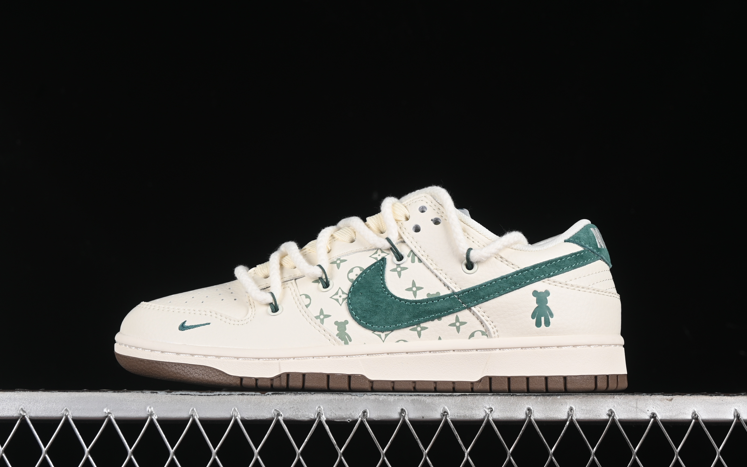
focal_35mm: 77
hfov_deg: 26.8
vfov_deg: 16.9
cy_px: 234
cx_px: 374
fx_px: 1567
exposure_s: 1/80
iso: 160
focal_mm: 50
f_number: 8
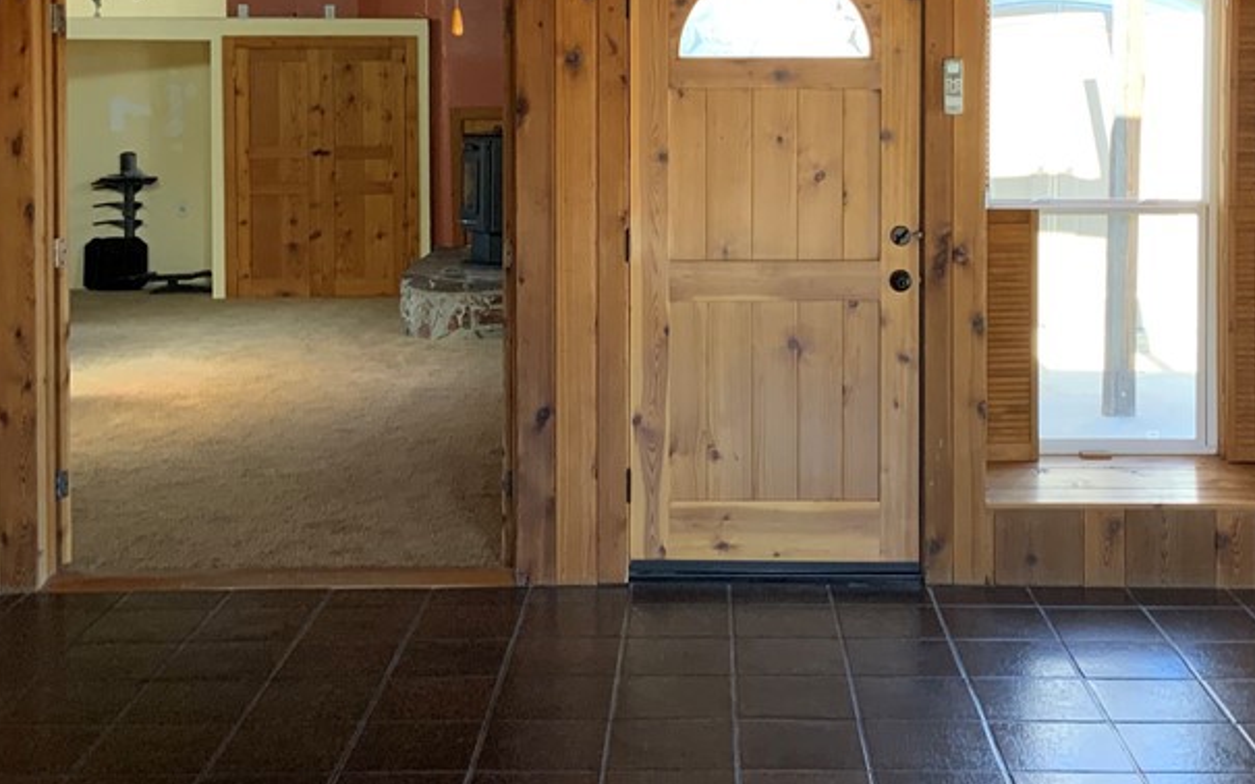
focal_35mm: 52
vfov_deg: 24.6
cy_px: 203
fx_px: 1778
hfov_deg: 38.8
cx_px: 730
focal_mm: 3
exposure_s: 1/120
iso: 50
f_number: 1.8
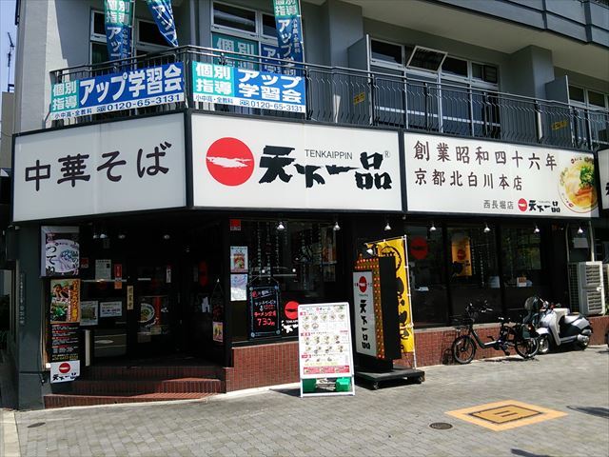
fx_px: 528
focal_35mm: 30
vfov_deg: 46.8
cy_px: 228
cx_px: 304
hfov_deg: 60.0
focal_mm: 4.06
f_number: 1.94
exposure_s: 1/1446
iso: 40
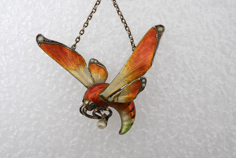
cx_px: 118
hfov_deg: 43.6
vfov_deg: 29.9
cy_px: 79
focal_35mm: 45
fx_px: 295
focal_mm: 30
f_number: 18
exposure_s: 1/125
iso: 500
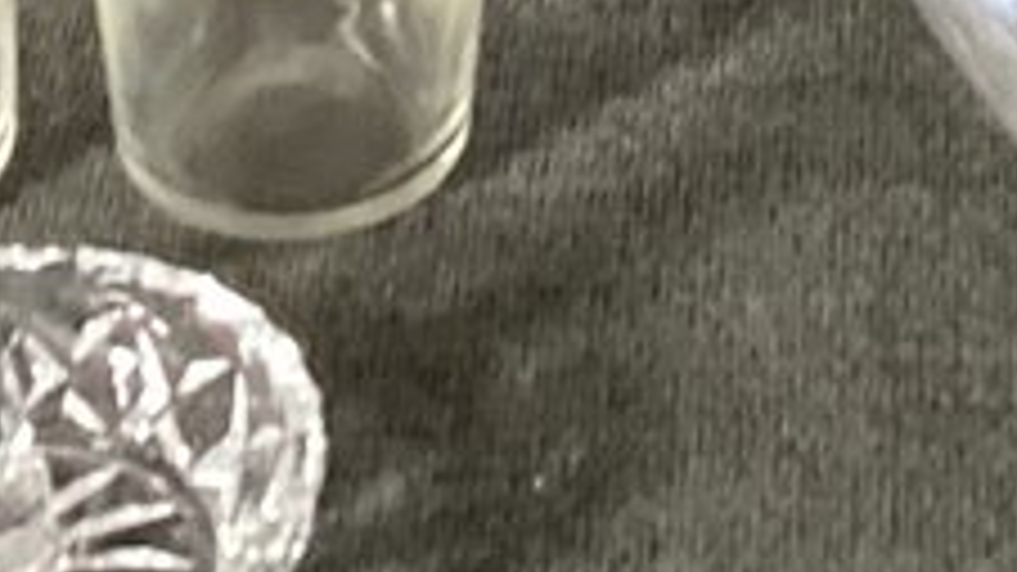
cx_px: 920
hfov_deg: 9.5
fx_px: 6093
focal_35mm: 226
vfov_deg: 4.9
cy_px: -1534
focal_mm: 3.3
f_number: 2.4
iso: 320
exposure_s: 1/40
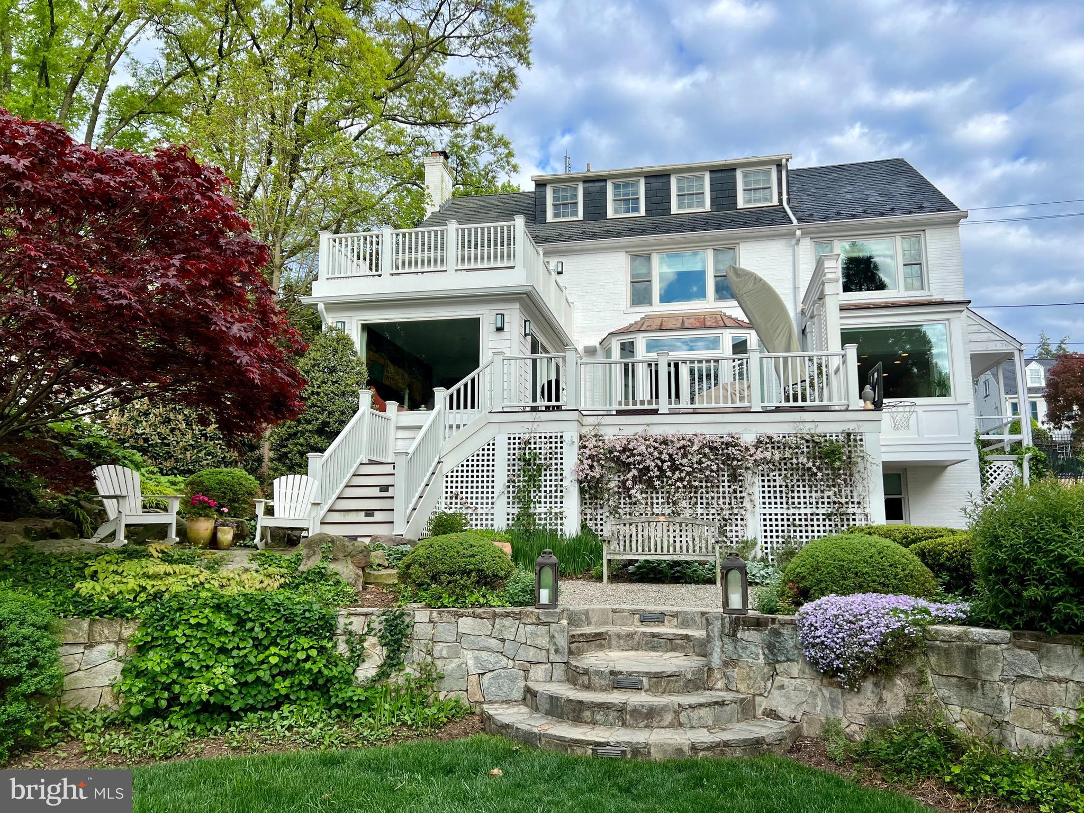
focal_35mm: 26
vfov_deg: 53.1
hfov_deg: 67.3
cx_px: 542
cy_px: 406
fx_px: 814
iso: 50
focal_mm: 5.7
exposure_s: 1/1808
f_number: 1.5
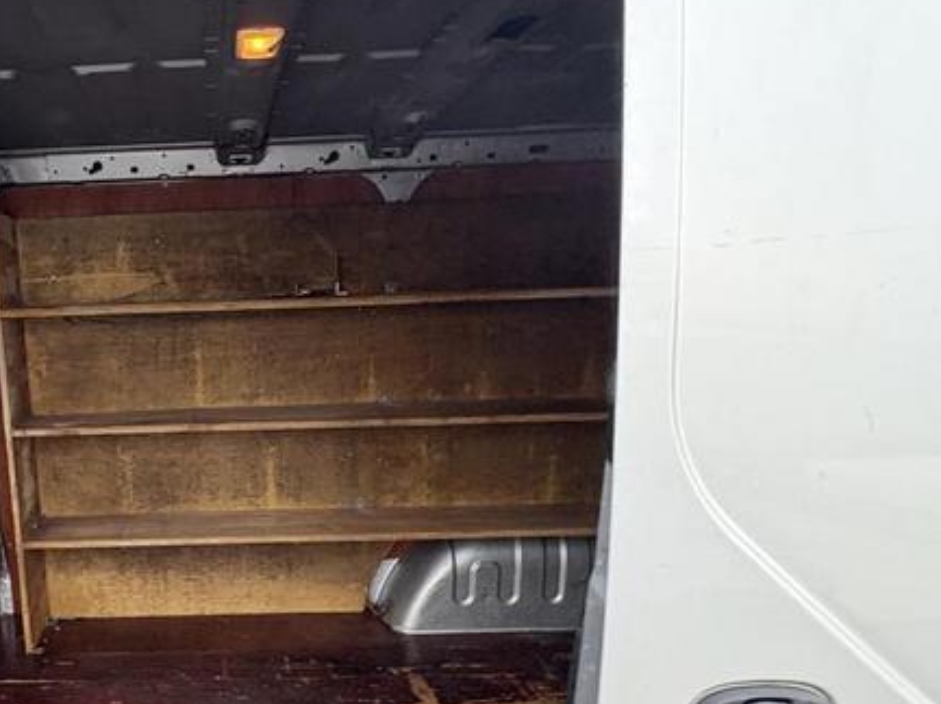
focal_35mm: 29
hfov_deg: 57.0
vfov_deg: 47.0
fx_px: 788
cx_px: 185
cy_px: 493
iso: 250
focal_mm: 2.22
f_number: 2.2
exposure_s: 1/60
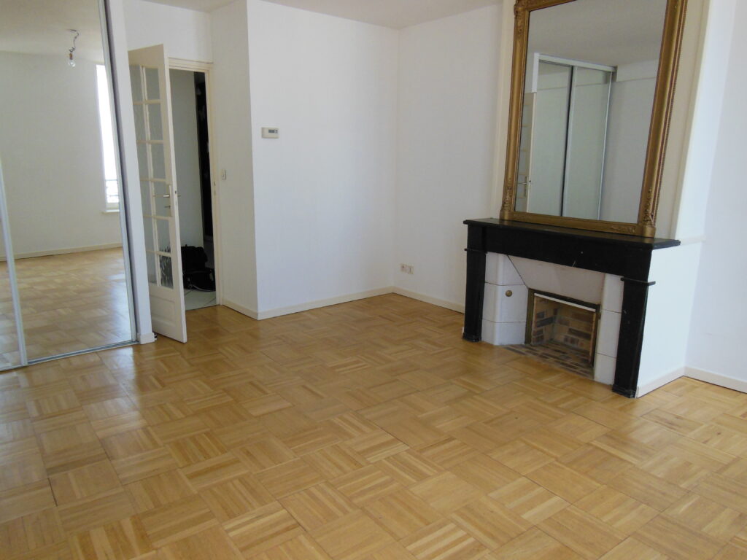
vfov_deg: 54.9
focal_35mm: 25
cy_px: 280
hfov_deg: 69.4
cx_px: 374
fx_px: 539
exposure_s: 1/250
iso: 400
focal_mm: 4.5
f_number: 3.5
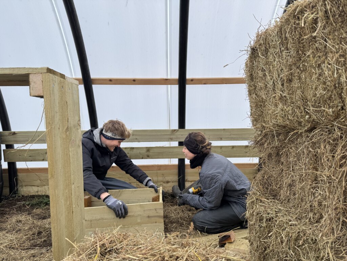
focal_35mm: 24
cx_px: 174
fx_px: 241
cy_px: 130
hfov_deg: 71.6
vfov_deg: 56.8
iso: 80
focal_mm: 6.76
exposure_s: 1/938
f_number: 1.78
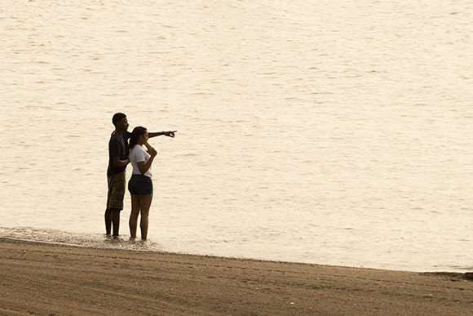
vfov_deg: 4.6
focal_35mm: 300
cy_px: 158
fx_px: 3942
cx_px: 236
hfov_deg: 6.9
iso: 400
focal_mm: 300
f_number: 9.5
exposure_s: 1/1500
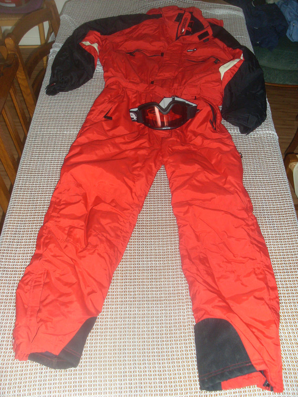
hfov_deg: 37.7
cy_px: 198
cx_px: 149
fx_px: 436
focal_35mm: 38
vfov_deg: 49.0
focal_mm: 6.3
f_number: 3
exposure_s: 1/45
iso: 100
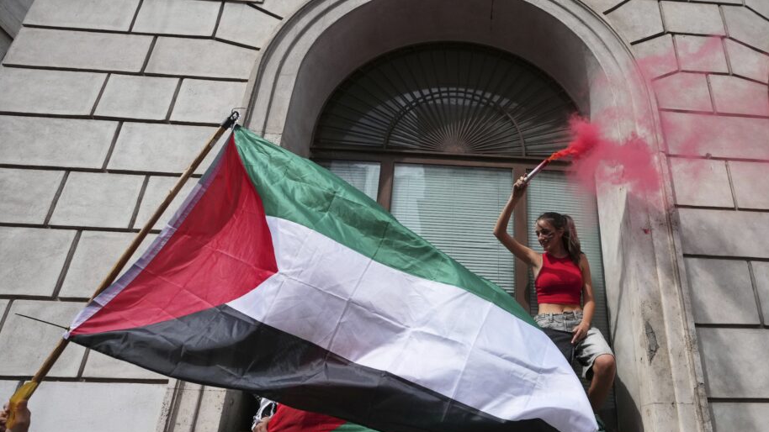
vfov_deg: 50.7
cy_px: 281
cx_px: 477
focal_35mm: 22
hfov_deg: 79.8
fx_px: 449
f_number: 5.6
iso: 1250
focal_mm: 16
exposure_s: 1/6400
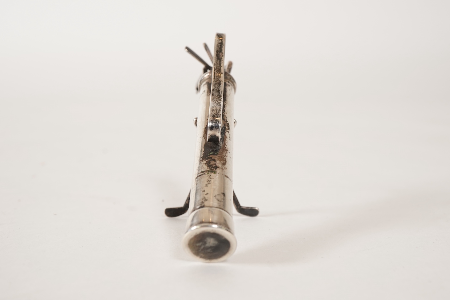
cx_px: 225
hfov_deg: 43.6
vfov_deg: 29.9
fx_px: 563
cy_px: 150
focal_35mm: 45
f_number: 16
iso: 400
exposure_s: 1/125
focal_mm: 30
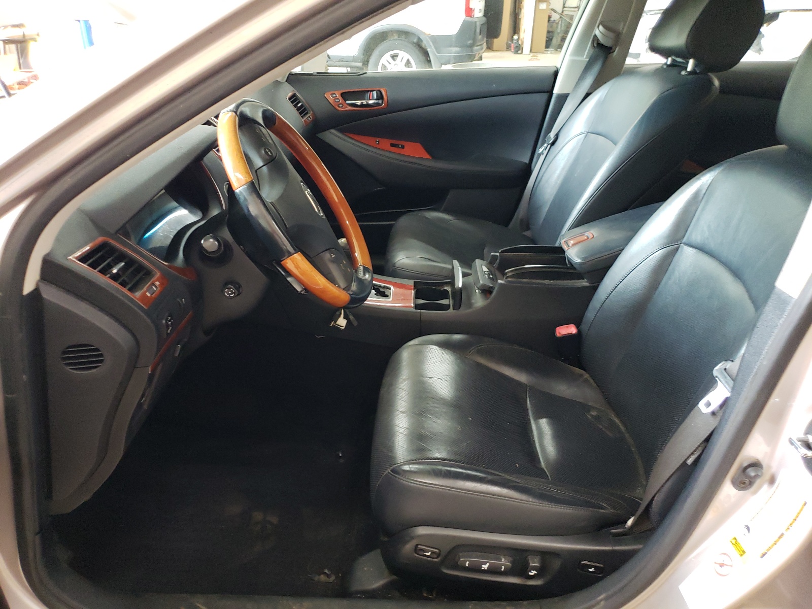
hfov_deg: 67.3
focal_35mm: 26
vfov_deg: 53.1
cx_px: 406
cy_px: 304
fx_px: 610
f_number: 1.5
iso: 270
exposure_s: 1/30
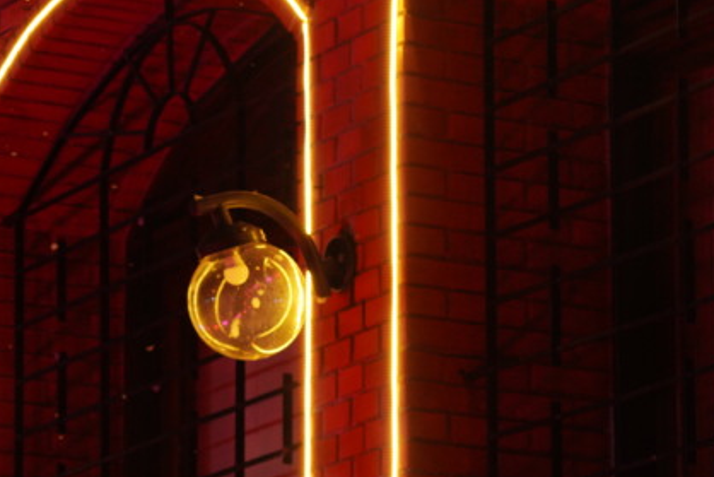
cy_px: 448
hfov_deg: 8.8
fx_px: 4642
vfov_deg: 5.9
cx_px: 191
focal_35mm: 234
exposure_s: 1/250
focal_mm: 85
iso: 1000
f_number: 5.6
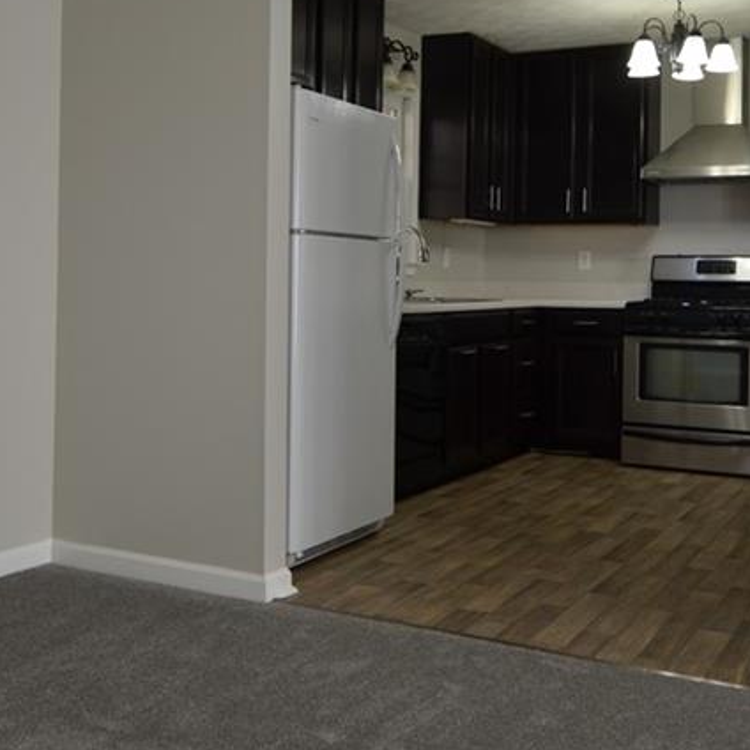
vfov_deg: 38.8
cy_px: 263
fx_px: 1054
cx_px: 389
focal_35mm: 43
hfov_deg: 39.2
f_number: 4.5
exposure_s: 1/80
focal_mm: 14
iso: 400
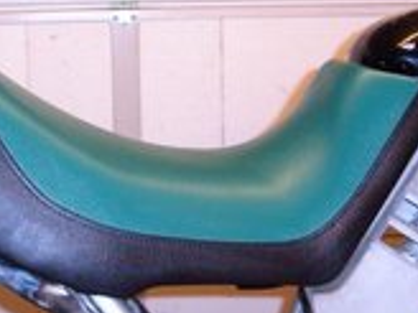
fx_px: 1087
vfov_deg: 16.4
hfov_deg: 21.7
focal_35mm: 90
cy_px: 193
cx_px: 140
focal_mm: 6.2
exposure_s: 1/30
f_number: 2.9
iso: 141
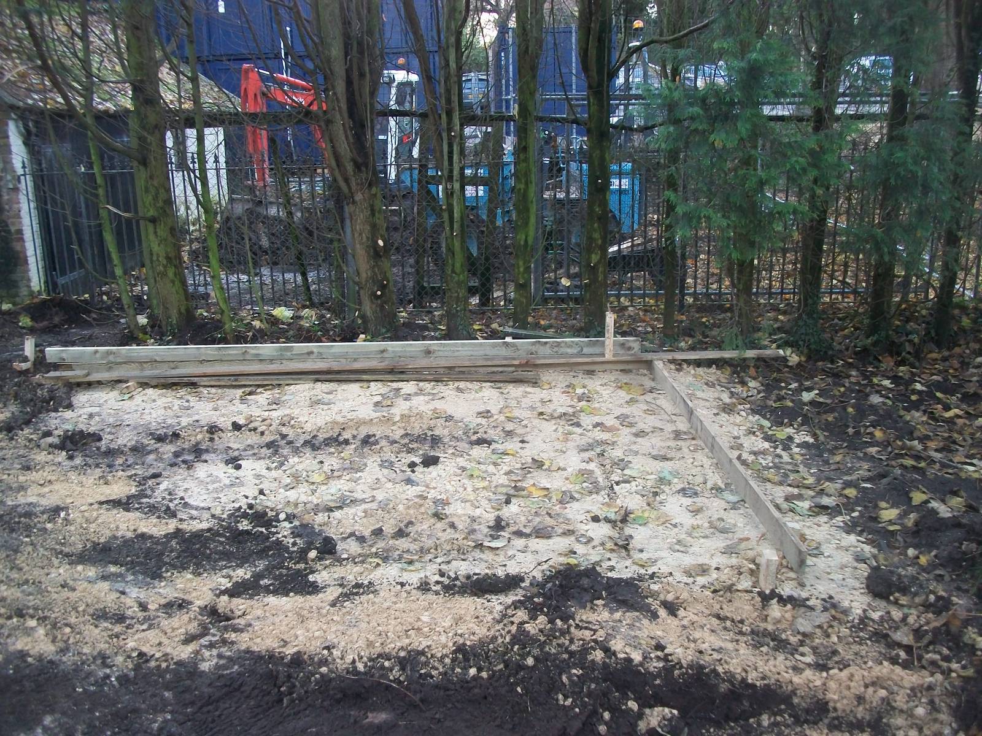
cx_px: 491
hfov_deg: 56.8
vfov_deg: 44.2
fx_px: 908
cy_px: 368
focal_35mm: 32
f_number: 2.9
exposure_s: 1/30
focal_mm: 5.7
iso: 160
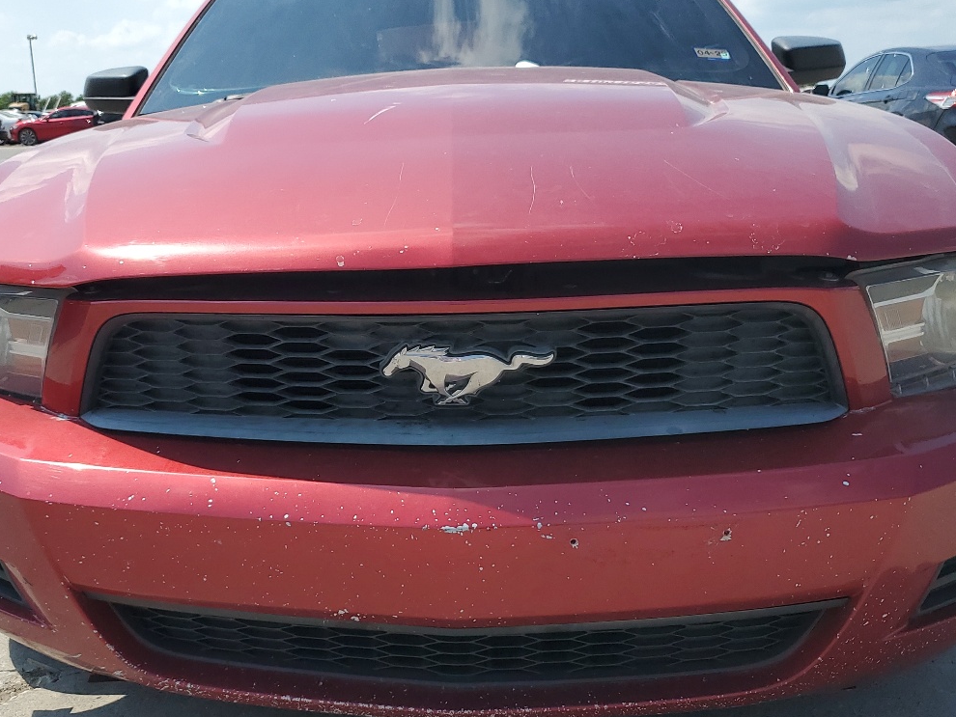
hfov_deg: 44.7
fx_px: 1160
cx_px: 422
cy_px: 467
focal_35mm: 42
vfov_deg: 34.1
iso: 50
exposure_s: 1/3333
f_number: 1.5
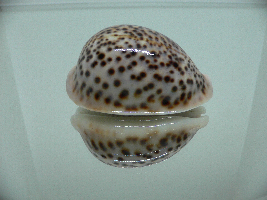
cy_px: 100
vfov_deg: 40.7
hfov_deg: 52.6
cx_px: 134
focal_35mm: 35
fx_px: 270
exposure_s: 1/60
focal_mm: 4.6
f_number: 2.8
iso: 150
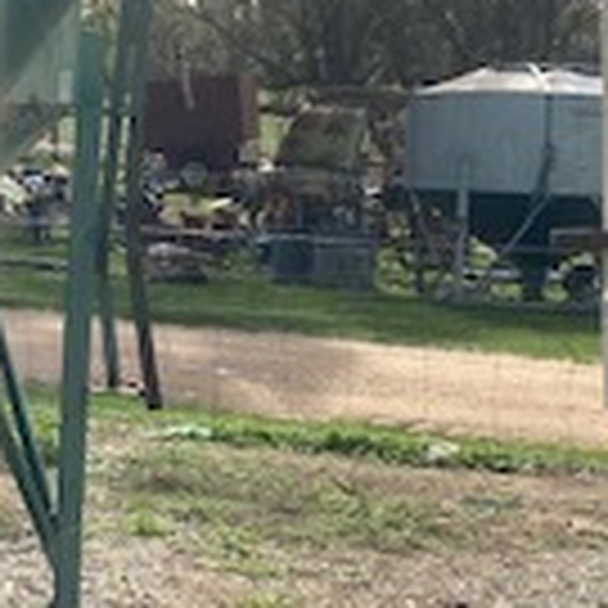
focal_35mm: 109
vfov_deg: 16.0
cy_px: 221
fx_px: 2166
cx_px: -135
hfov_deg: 15.4
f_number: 1.8
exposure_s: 1/2825
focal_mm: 4.25
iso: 32
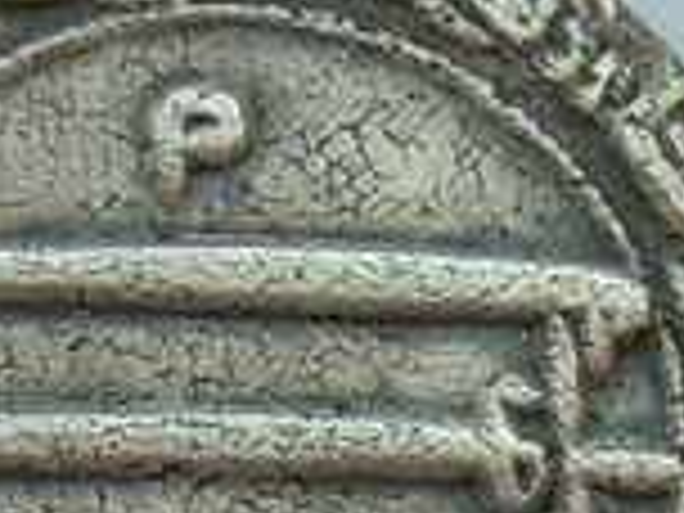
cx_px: 187
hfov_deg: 7.4
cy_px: 495
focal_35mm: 266
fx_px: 5256
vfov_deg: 5.6
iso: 50
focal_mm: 6.3
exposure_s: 1/71.3
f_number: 2.8
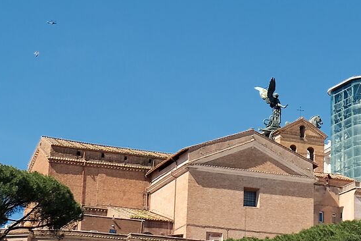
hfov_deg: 14.5
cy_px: -171
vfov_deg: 9.4
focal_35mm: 140
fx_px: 1404
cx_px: 318
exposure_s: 1/400
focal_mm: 21.6
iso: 160
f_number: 5.6
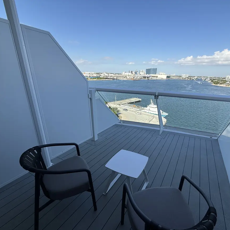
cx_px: 134
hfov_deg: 83.3
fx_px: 128
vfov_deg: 84.0
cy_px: 118
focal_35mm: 17
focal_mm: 2.22
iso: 50
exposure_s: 1/1497
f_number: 2.2
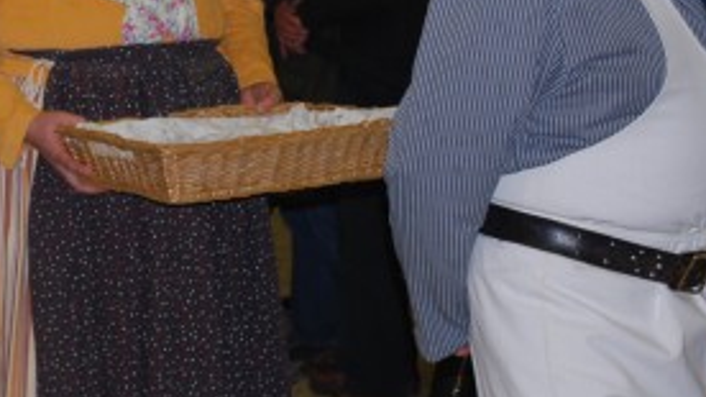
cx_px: -8
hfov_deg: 12.7
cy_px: -12
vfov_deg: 7.2
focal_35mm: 168
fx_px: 3144
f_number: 5.3
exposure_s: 1/60
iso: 320
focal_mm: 46
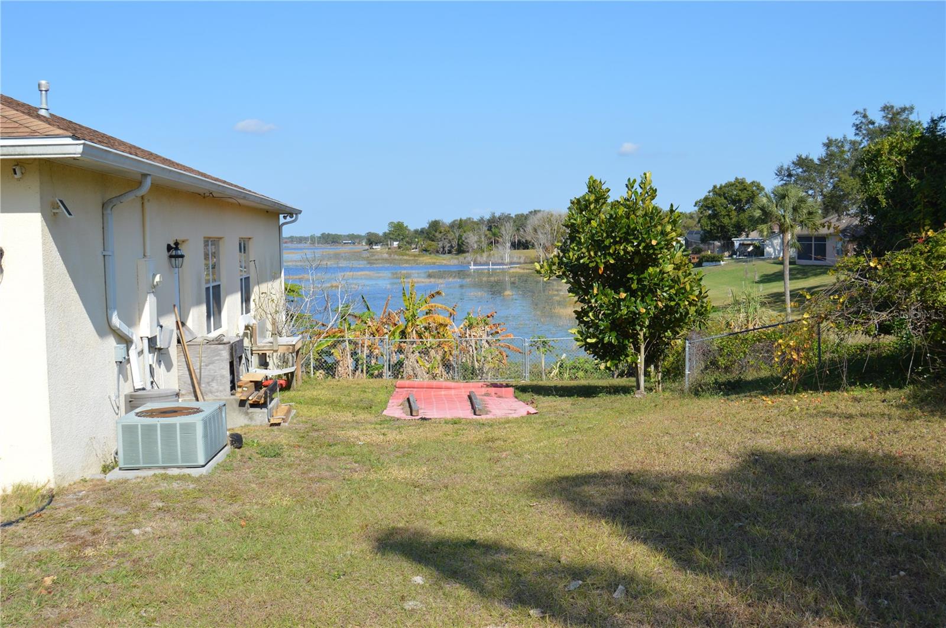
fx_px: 945
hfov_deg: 53.2
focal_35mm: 36
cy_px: 314
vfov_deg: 36.8
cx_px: 473
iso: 100
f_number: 9
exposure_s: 1/320
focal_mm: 24
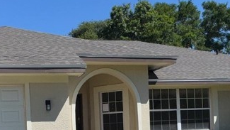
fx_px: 293
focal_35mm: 48
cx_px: 75
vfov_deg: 23.9
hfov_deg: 42.3
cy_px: 127
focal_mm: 2.22
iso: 32
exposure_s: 1/4132
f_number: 2.2
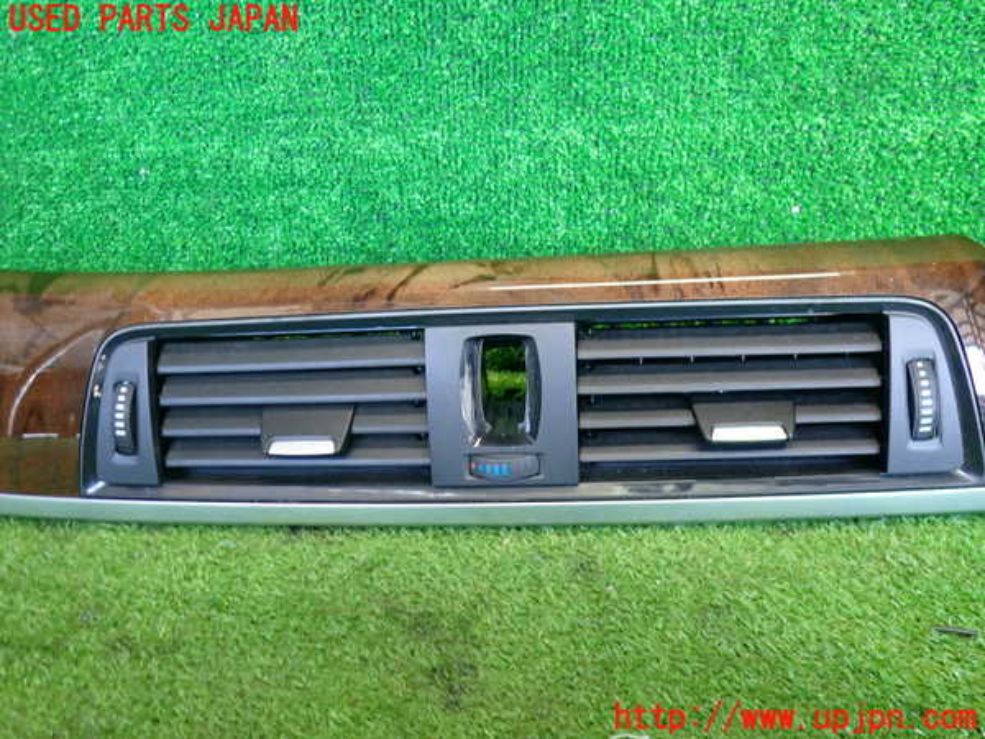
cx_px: 492
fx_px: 854
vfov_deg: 46.8
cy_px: 370
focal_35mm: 30
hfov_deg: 60.0
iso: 250
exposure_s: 1/30
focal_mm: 5.4
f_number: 2.3
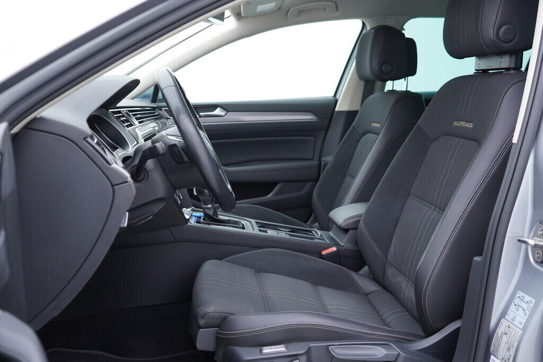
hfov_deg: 53.1
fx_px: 543
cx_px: 272
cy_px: 181
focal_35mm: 36
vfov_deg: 36.9
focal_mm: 24
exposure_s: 1/40
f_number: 2.8
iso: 160
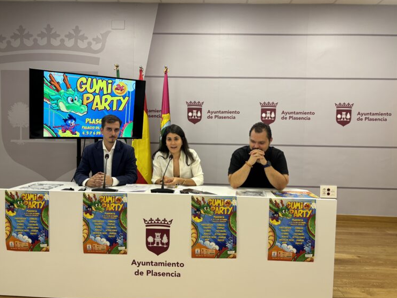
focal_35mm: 27
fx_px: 310
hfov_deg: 65.3
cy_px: 150
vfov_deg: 51.4
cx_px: 196
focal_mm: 5.96
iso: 100
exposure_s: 1/50
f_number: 1.6
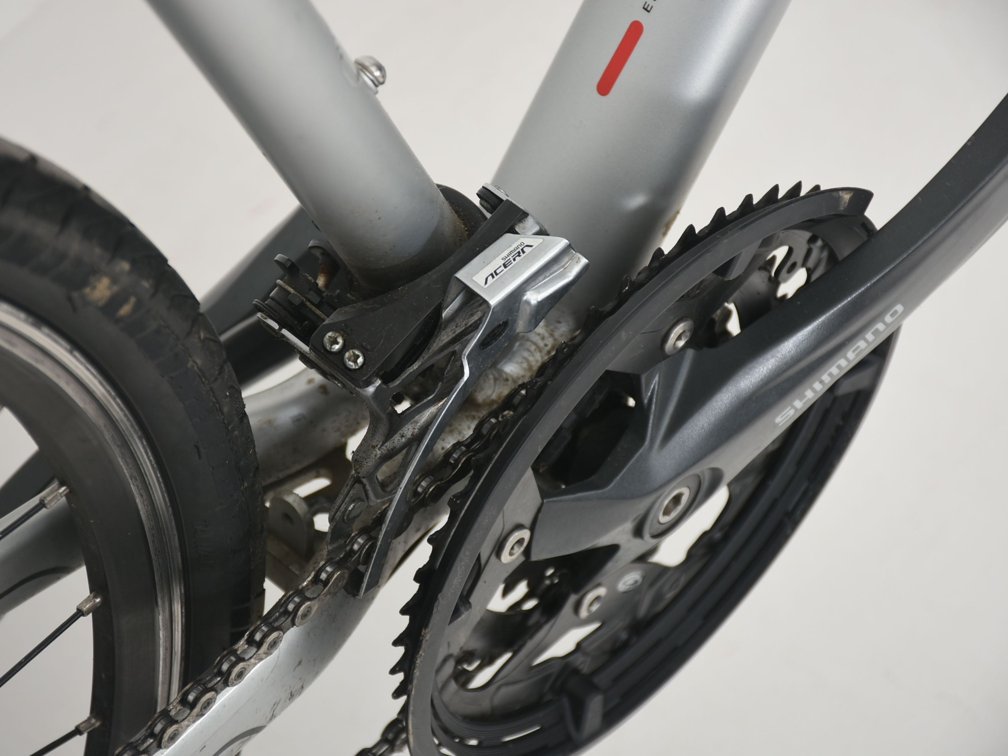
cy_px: 379
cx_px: 454
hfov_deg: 12.8
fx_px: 4500
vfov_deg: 9.6
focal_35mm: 155
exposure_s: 1/160
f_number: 7.1
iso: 200
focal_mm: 95
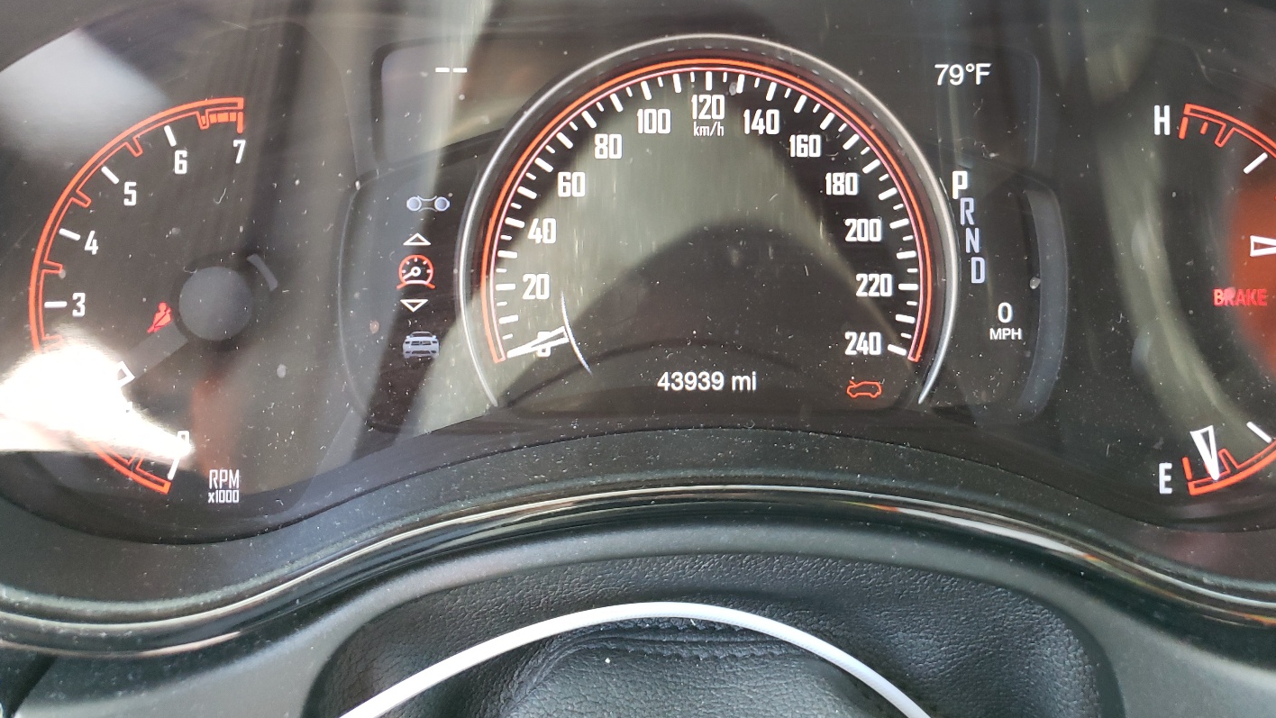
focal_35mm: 32
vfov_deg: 36.0
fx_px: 1083
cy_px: 197
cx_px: 679
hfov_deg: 61.0
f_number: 1.5
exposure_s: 1/60.2
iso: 196
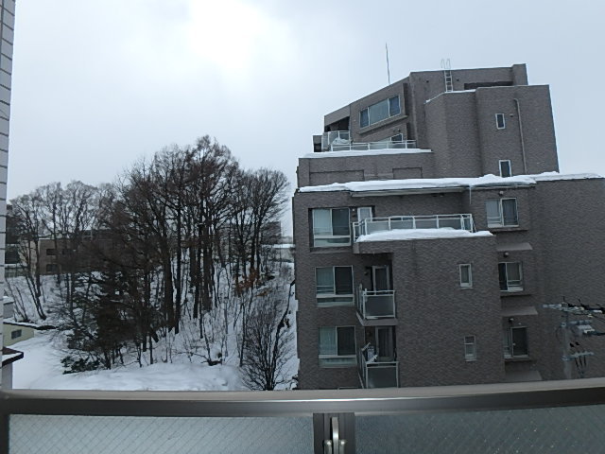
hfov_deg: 79.0
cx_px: 302
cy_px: 227
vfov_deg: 63.4
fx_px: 367
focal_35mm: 21
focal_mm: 3.7
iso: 125
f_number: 6
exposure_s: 1/400
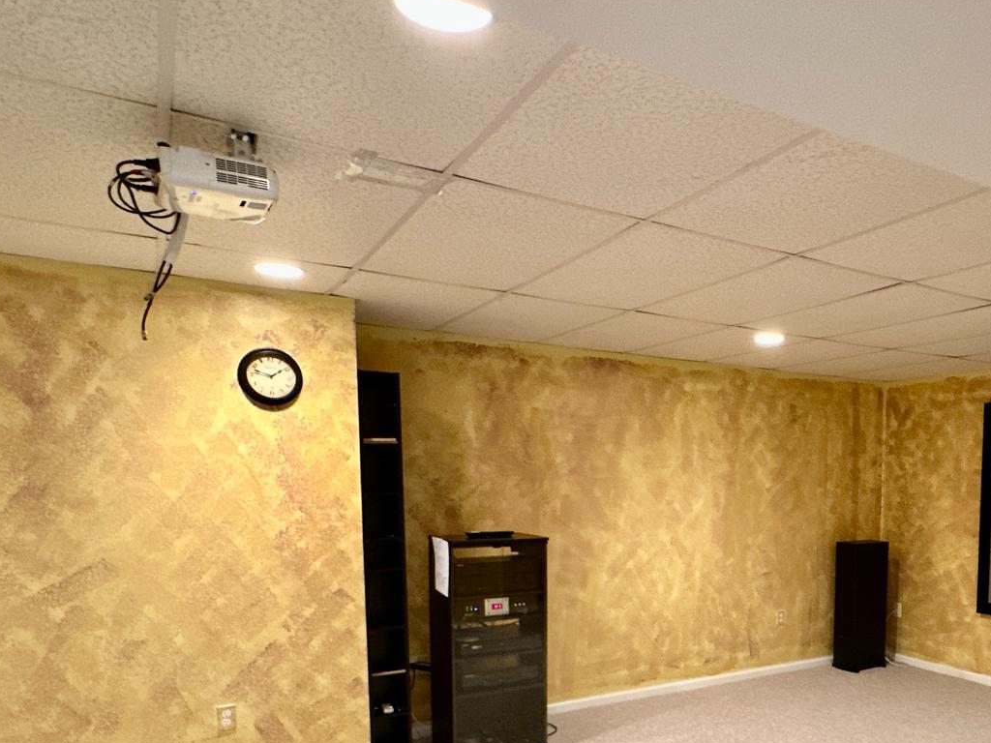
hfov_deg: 60.2
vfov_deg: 47.8
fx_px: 802
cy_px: 562
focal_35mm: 28
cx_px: 735
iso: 640
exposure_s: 1/30
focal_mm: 2.22
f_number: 2.2
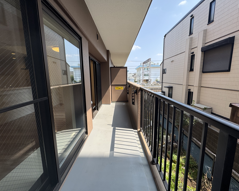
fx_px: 106
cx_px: 122
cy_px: 93
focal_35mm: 15
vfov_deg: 84.0
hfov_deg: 96.8
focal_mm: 2.22
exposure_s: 1/625
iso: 50
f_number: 2.2
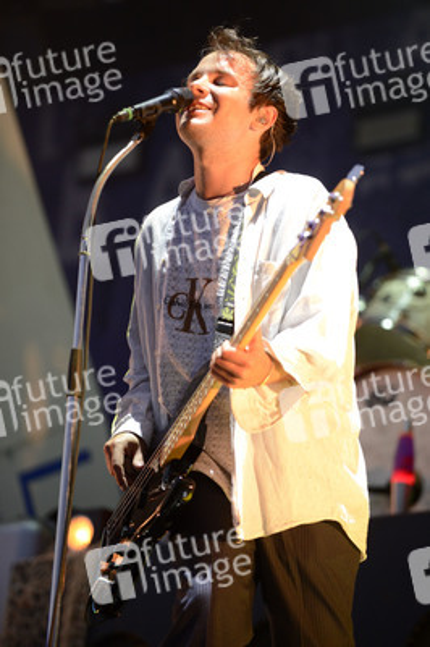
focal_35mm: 150
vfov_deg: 13.7
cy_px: 324
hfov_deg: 9.1
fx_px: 2692
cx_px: 215
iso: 2500
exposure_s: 1/320
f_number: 2.8
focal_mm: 150
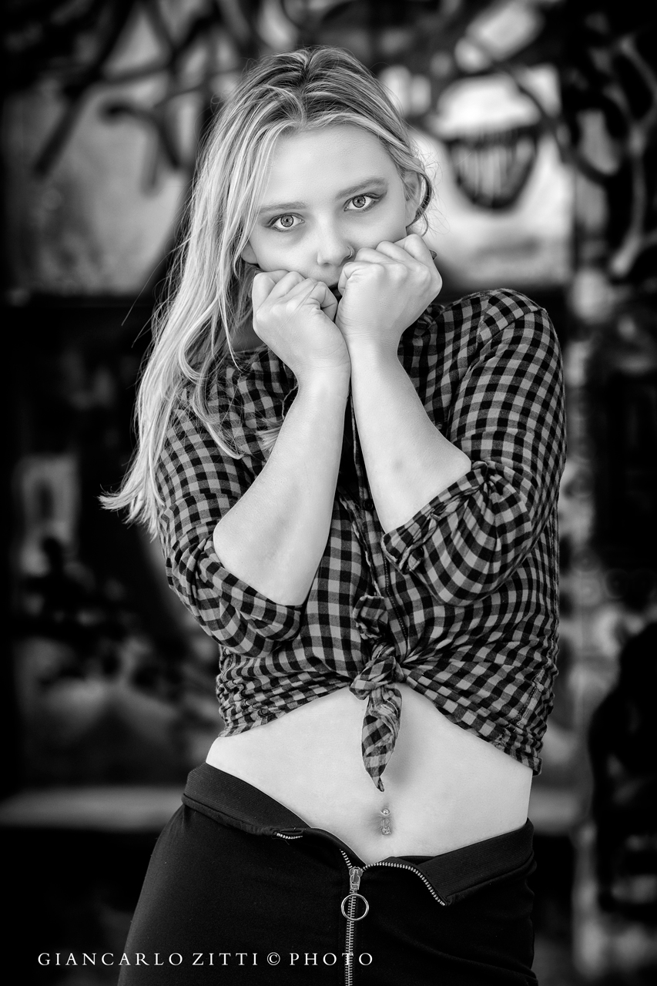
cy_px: 493
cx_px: 328
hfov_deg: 10.2
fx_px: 3696
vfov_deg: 15.2
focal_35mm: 135
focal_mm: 90
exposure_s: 1/450
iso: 400
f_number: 2.8
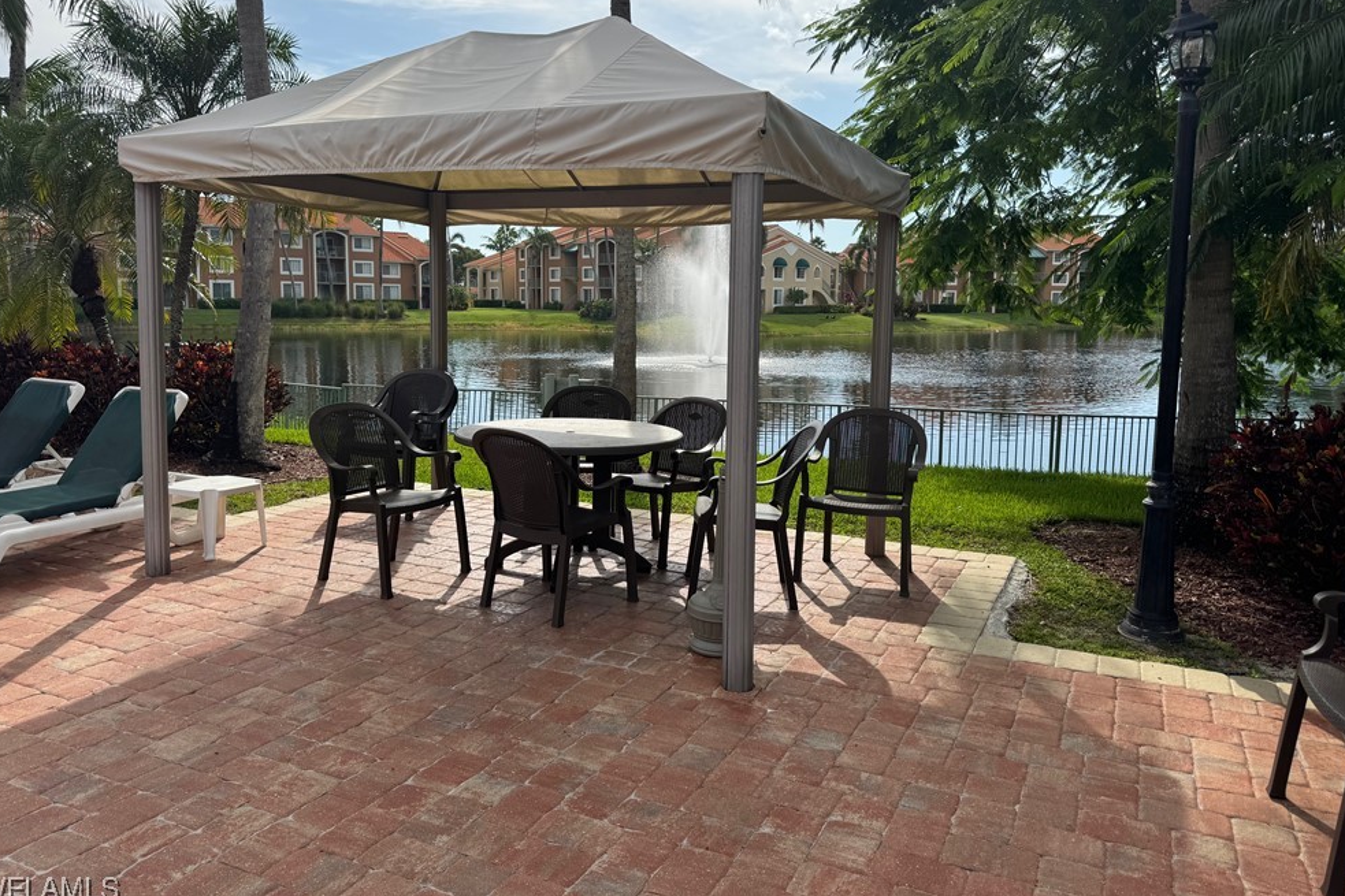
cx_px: 653
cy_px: 394
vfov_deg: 49.4
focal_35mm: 26
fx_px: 971
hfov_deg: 69.4
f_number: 1.78
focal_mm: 6.76
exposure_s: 1/3597
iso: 80
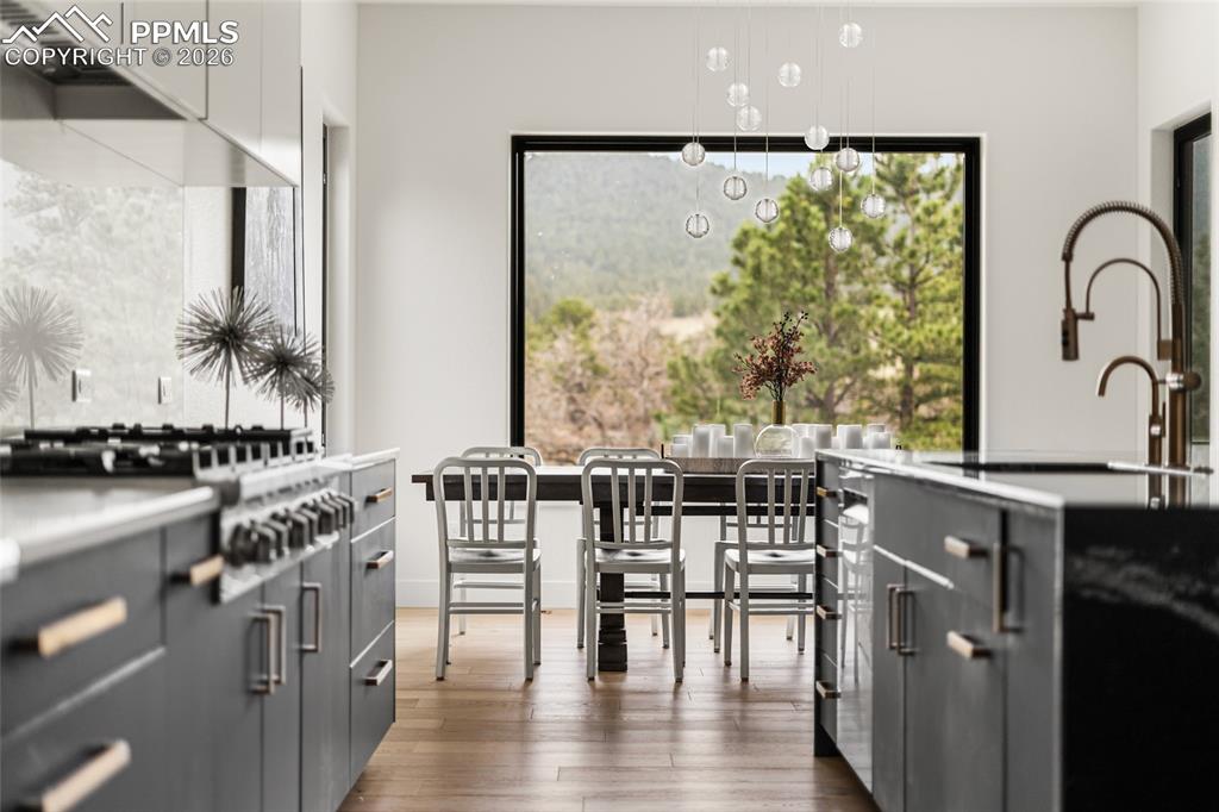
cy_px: 406
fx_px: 1692
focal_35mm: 50
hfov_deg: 39.6
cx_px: 610
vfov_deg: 27.0
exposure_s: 1/100
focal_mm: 50
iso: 500
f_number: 1.8
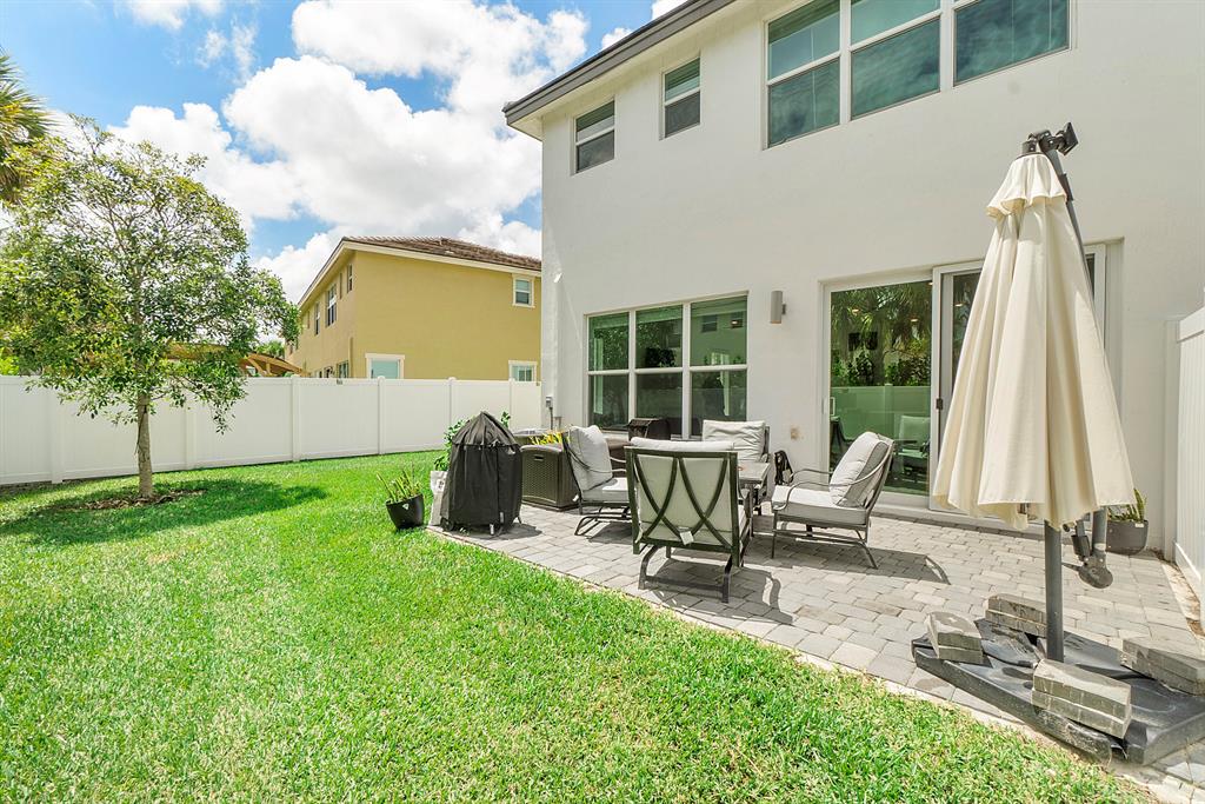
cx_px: 602
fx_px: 502
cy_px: 402
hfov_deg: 100.4
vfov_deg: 77.3
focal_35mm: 15
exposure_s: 1/200
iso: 100
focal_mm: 10
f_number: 11
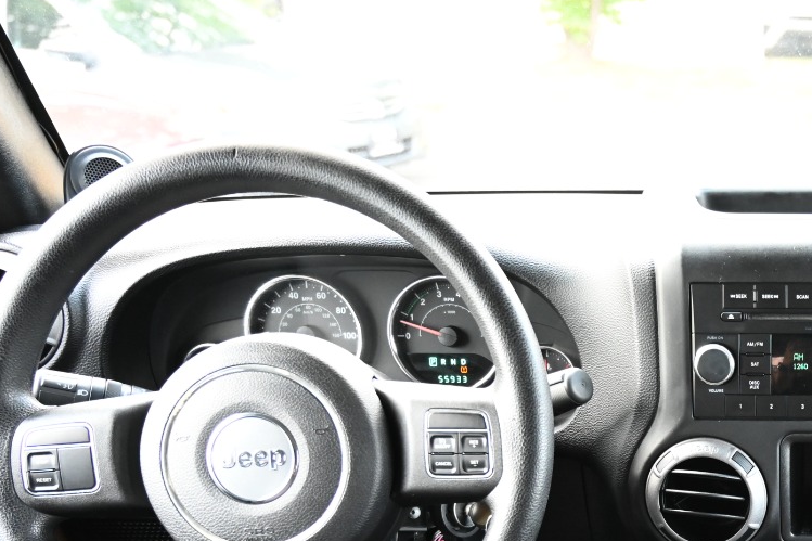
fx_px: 1173
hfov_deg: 34.2
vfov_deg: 24.4
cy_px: 577
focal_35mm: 52
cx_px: 842
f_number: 4
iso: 3200
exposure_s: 1/125
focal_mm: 24
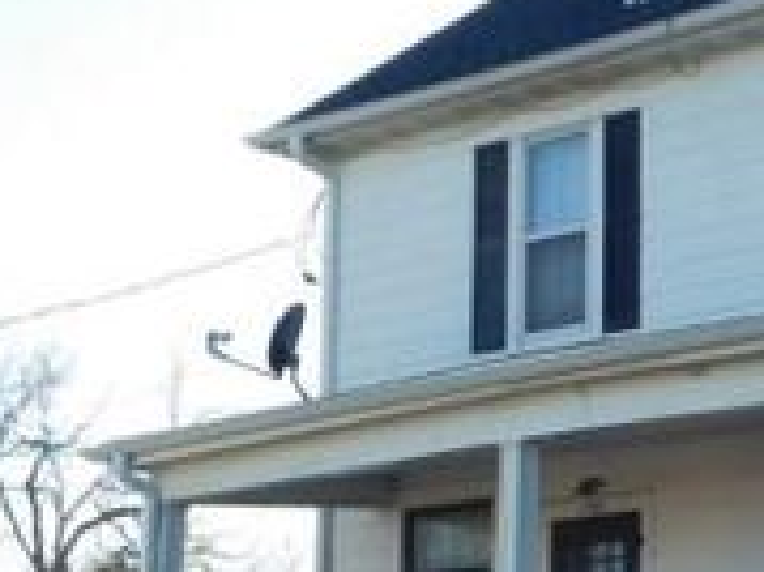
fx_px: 2470
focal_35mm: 112
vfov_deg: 13.2
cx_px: 879
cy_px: 429
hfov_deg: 16.9
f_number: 3.6
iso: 125
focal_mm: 7.1
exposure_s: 1/500
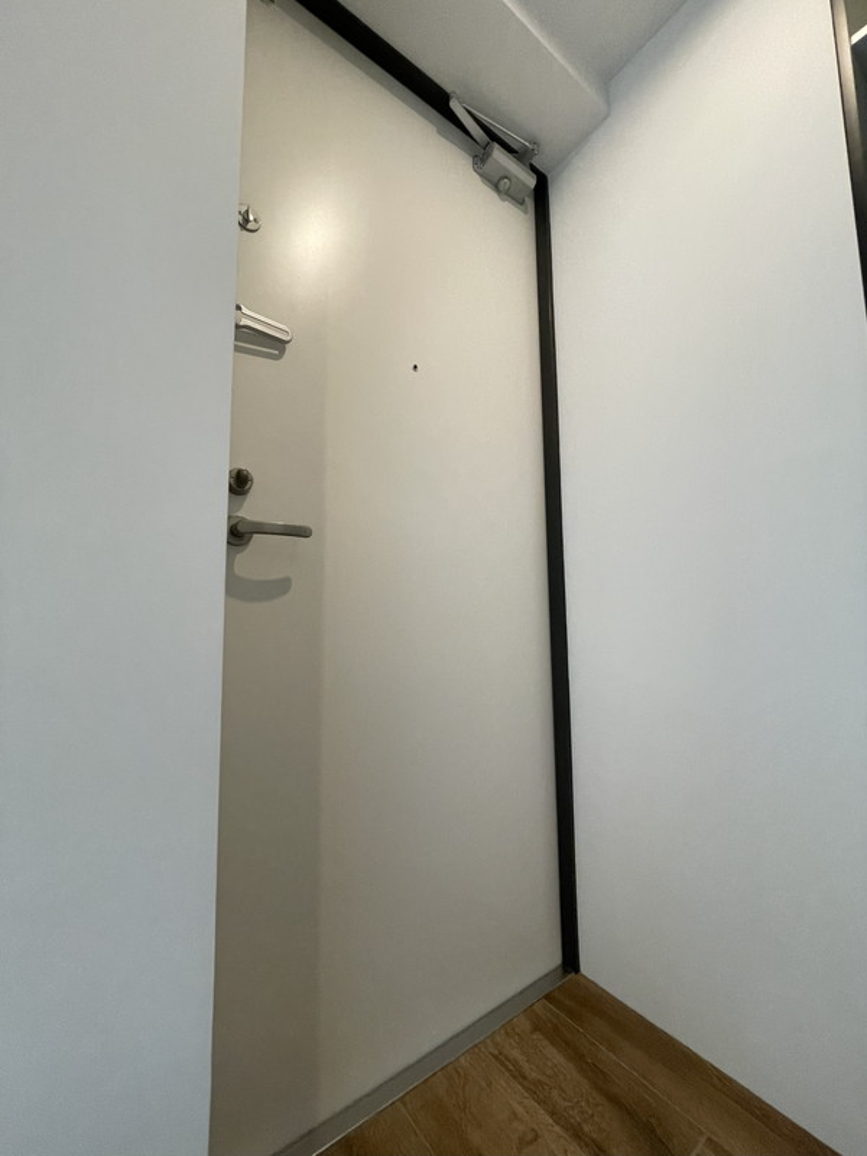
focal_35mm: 14
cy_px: 578
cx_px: 434
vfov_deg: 102.1
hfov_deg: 85.7
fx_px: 468
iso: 320
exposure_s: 1/100
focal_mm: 1.55
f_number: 2.4
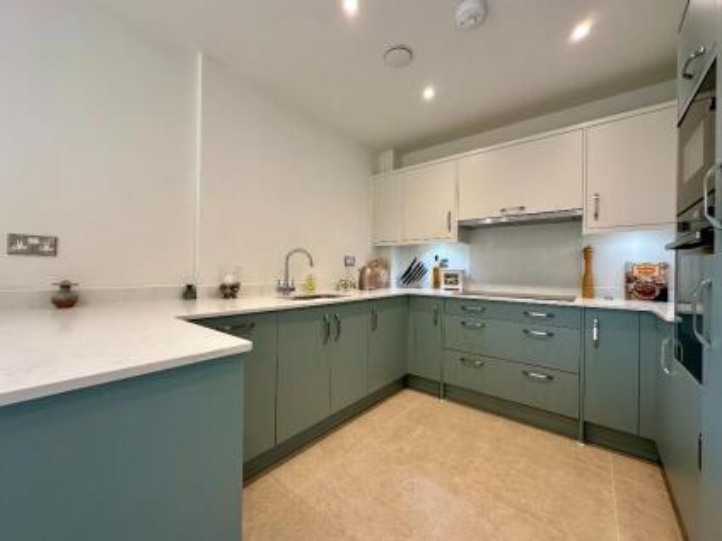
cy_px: 270
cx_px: 361
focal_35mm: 14
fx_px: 292
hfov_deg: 102.1
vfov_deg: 85.6
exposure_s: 1/100
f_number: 2.2
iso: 160
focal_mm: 2.22
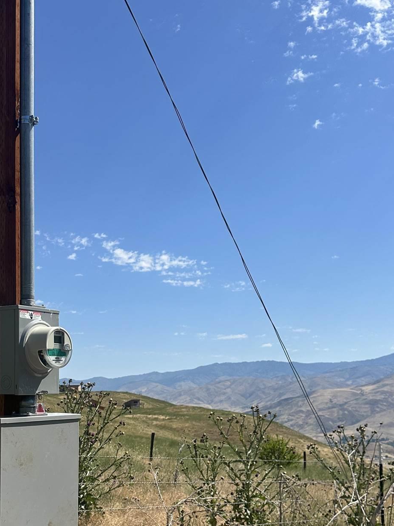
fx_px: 683
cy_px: 376
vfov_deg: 41.2
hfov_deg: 32.0
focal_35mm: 45
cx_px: 142
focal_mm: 6.86
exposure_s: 1/7042
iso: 80
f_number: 1.78
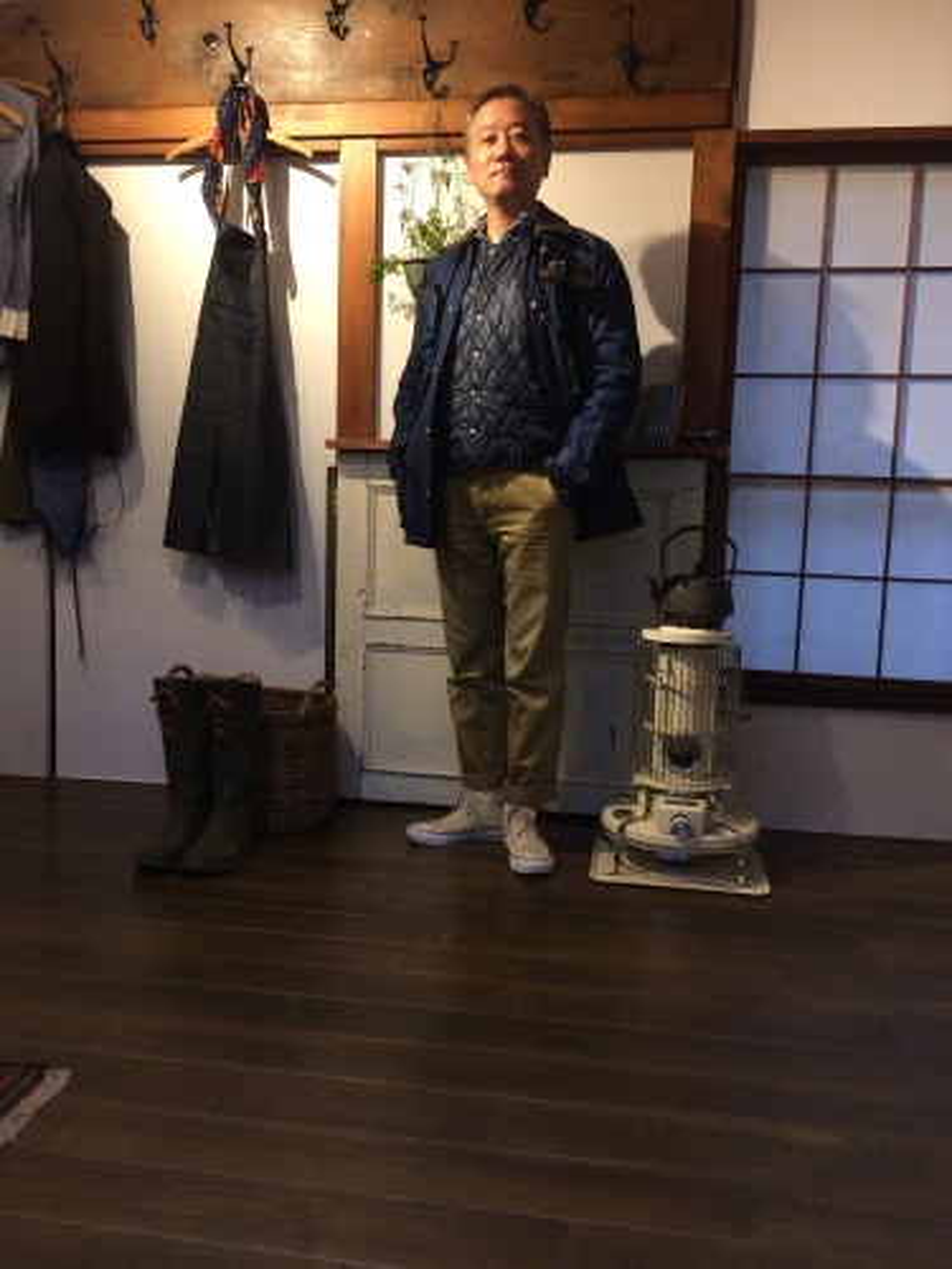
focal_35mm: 29
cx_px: 476
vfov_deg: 61.7
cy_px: 634
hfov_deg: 48.2
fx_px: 1063
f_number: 2.2
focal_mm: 4.15
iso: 125
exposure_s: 1/30
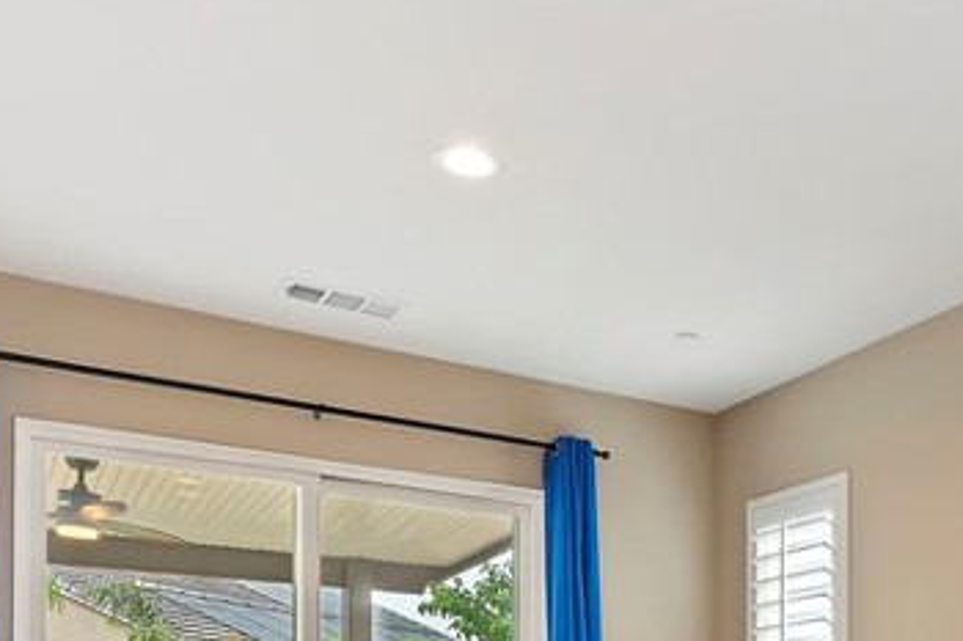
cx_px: 933
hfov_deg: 42.0
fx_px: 1096
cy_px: 719
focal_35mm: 41
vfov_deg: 29.2
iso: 500
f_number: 10
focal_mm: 14
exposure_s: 1/5
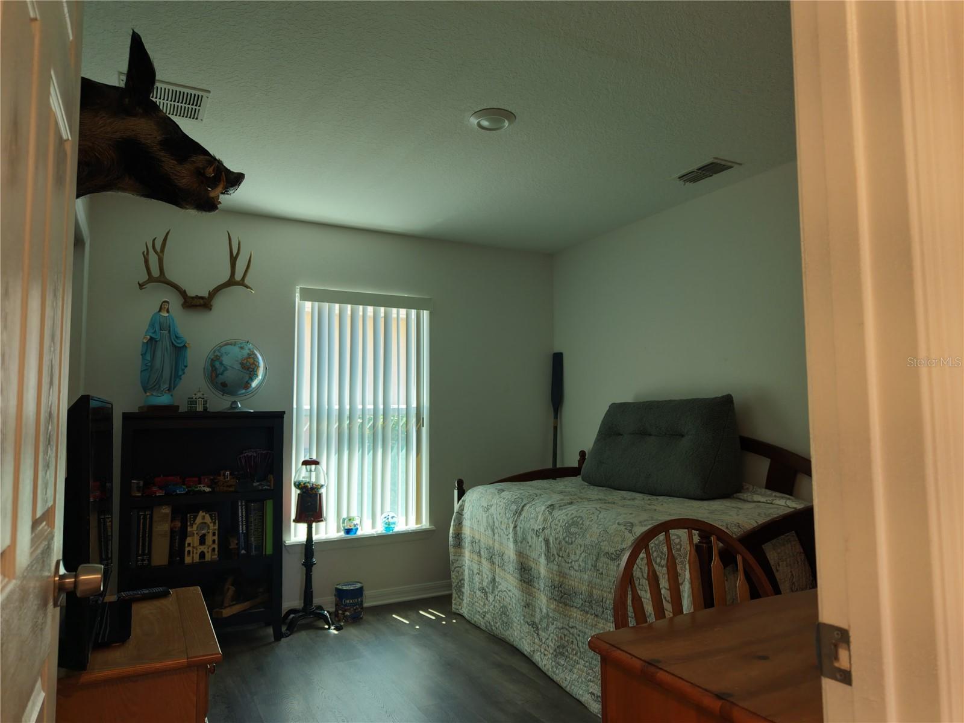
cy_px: 362
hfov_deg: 71.6
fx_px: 668
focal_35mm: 24
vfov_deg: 56.8
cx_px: 482
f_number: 1.8
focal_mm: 8.67
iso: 100
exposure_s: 1/30
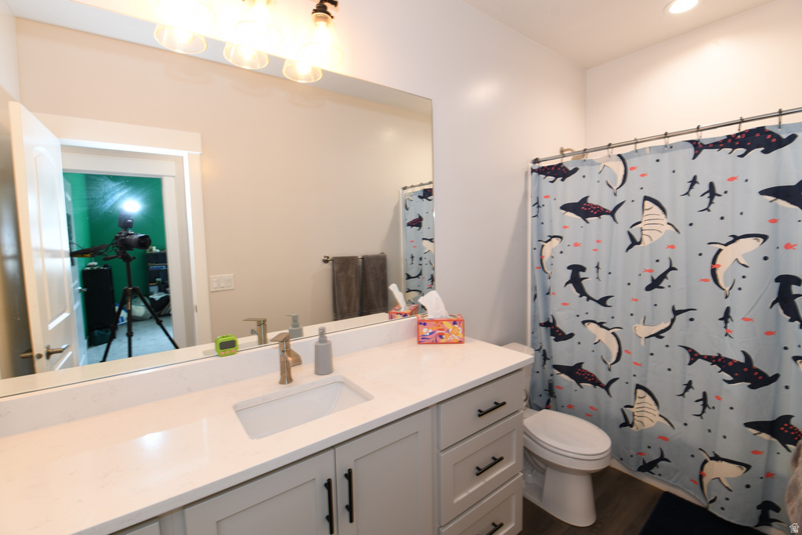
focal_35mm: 15
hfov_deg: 100.4
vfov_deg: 77.3
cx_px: 401
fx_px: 334
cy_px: 268
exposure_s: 1/13
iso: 200
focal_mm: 15
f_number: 5.6
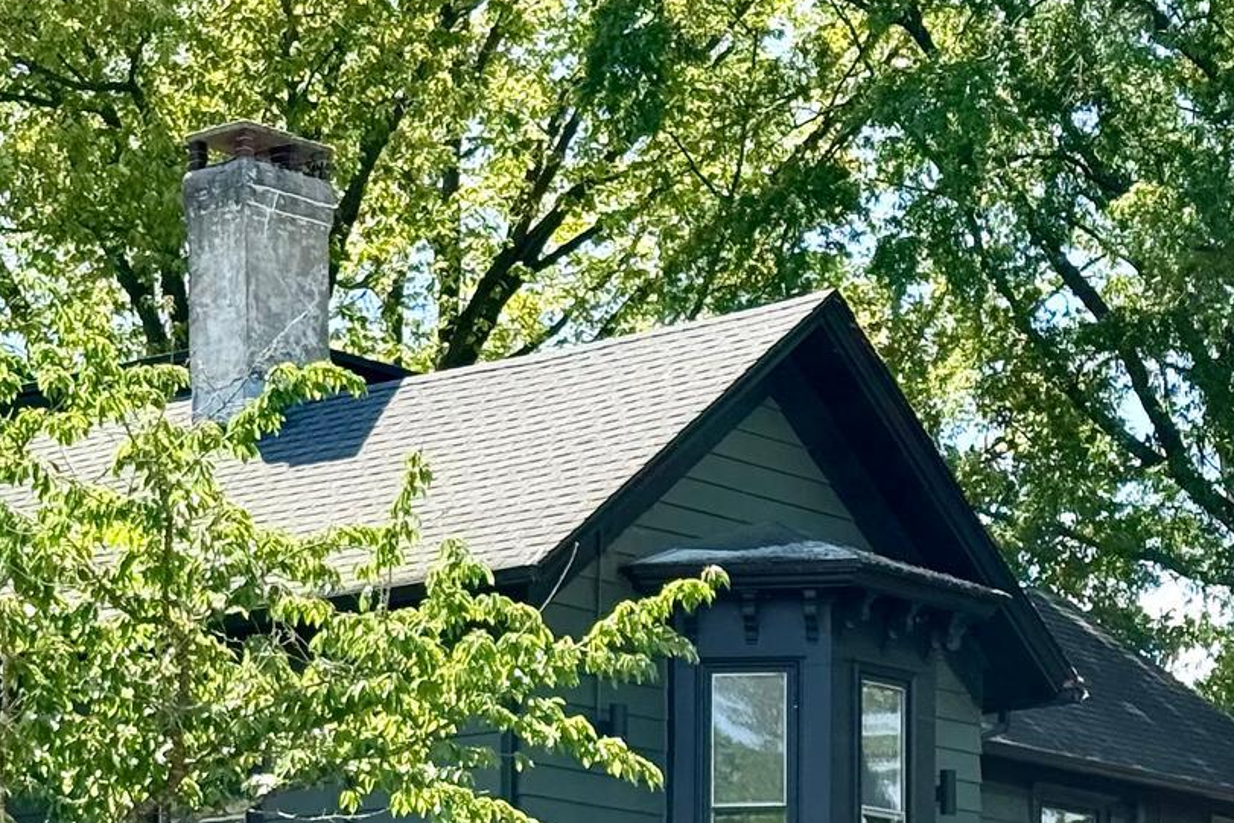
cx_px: 362
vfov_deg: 10.7
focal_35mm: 126
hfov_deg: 16.2
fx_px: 4319
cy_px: 977
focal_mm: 6.76
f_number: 1.78
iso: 100
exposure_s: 1/1754
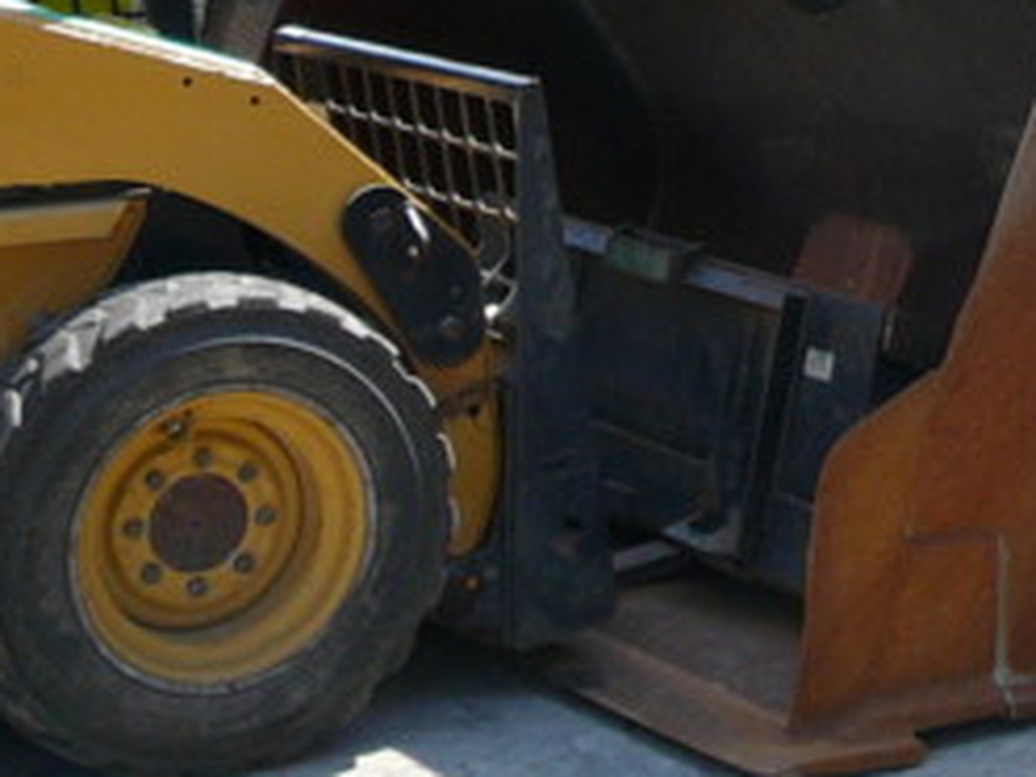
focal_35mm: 113
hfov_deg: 16.0
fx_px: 3382
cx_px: 1550
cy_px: -292
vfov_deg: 12.6
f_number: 2.8
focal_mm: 5.2
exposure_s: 1/640
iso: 80
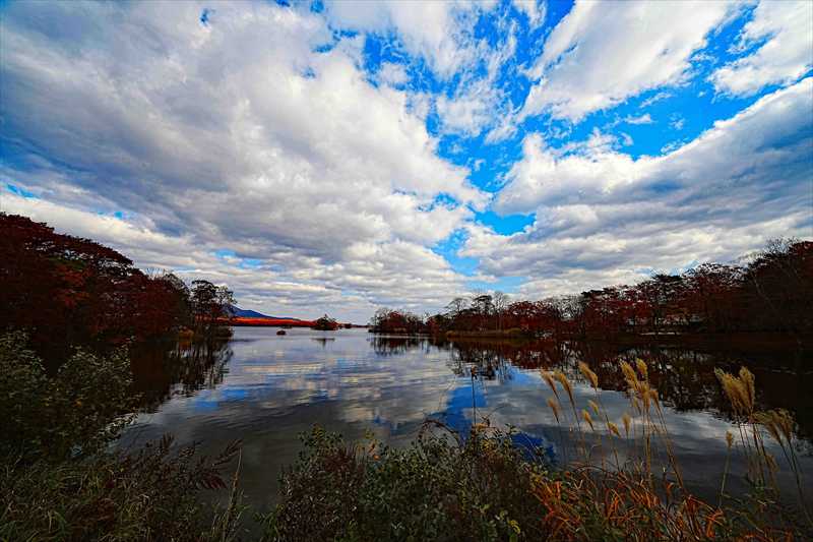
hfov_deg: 112.6
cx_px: 406
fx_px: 271
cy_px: 271
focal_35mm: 12
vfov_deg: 90.0
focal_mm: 12
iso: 100
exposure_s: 1/400
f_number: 8
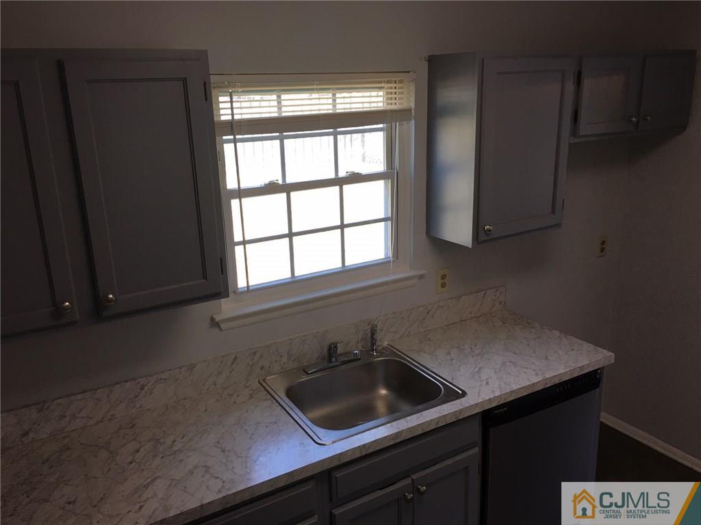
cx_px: 350
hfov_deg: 61.7
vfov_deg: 48.2
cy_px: 262
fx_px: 587
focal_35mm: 29
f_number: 2.2
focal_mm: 4.15
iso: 32
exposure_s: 1/40
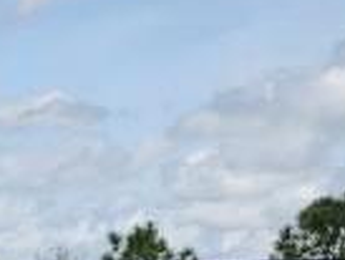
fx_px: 1716
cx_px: -708
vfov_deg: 8.4
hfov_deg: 9.1
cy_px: 409
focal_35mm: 172
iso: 20
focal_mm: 5.4
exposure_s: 1/1686
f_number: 1.8
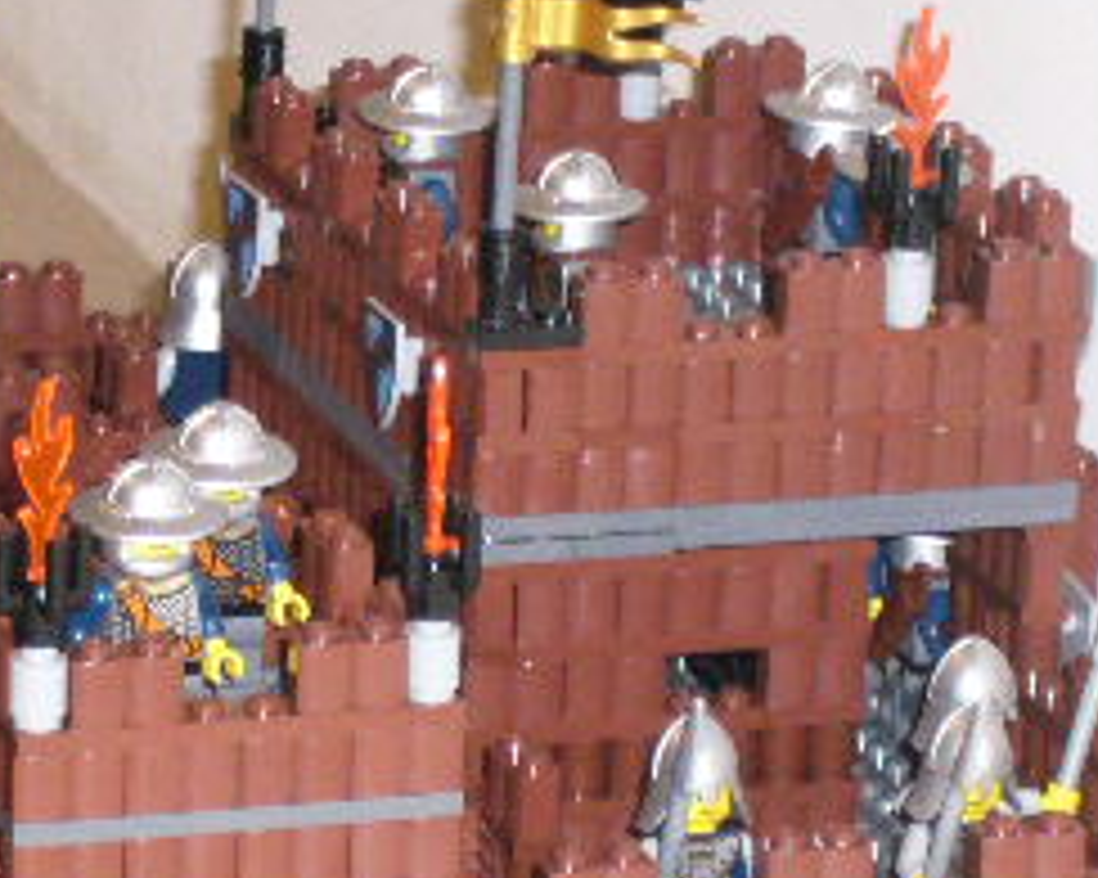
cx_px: -58
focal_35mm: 269
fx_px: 8738
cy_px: 585
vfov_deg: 5.7
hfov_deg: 7.2
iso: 400
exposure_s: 1/60
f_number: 5
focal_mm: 17.4
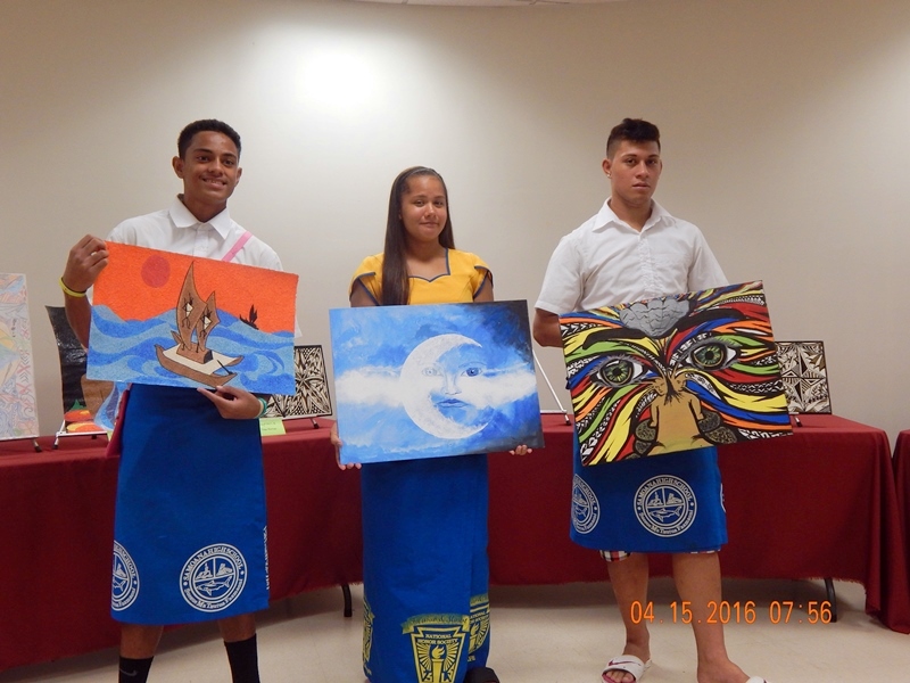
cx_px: 455
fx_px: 894
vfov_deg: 41.8
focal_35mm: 34
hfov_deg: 54.0
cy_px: 342
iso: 220
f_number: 3.3
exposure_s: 1/30
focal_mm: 6.1
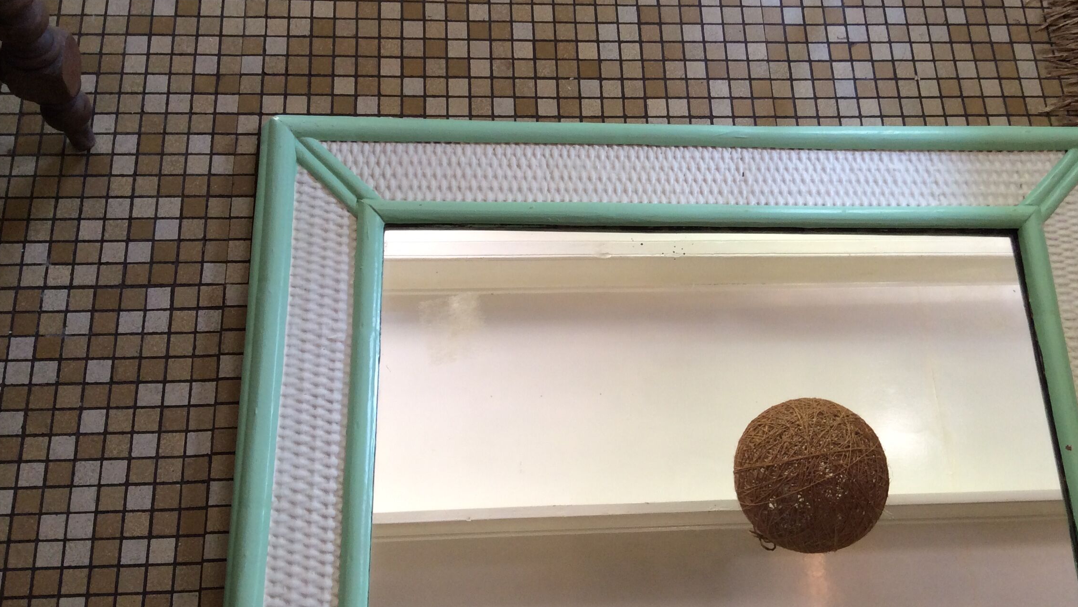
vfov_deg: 29.7
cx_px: 584
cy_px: 269
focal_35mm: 40
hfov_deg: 50.4
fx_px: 1143
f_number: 2.4
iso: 50
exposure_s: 1/25
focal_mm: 3.3
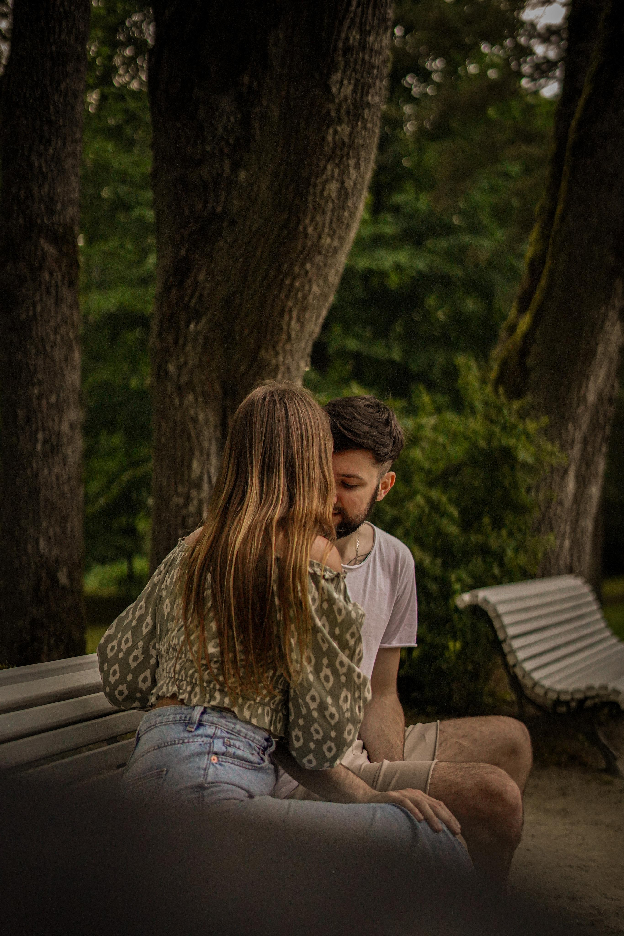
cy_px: 468
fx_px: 1300
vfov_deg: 39.6
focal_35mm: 50
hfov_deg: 27.0
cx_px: 312
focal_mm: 50
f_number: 1.8
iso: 8000
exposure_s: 1/5000
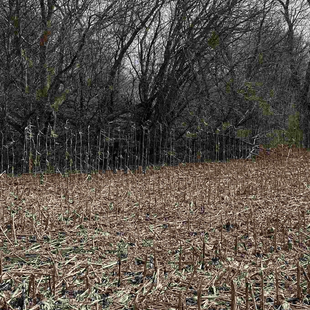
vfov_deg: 34.9
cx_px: 259
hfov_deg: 34.0
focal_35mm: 48
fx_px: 486
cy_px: 93
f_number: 1.78
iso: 80
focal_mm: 6.86
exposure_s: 1/6623
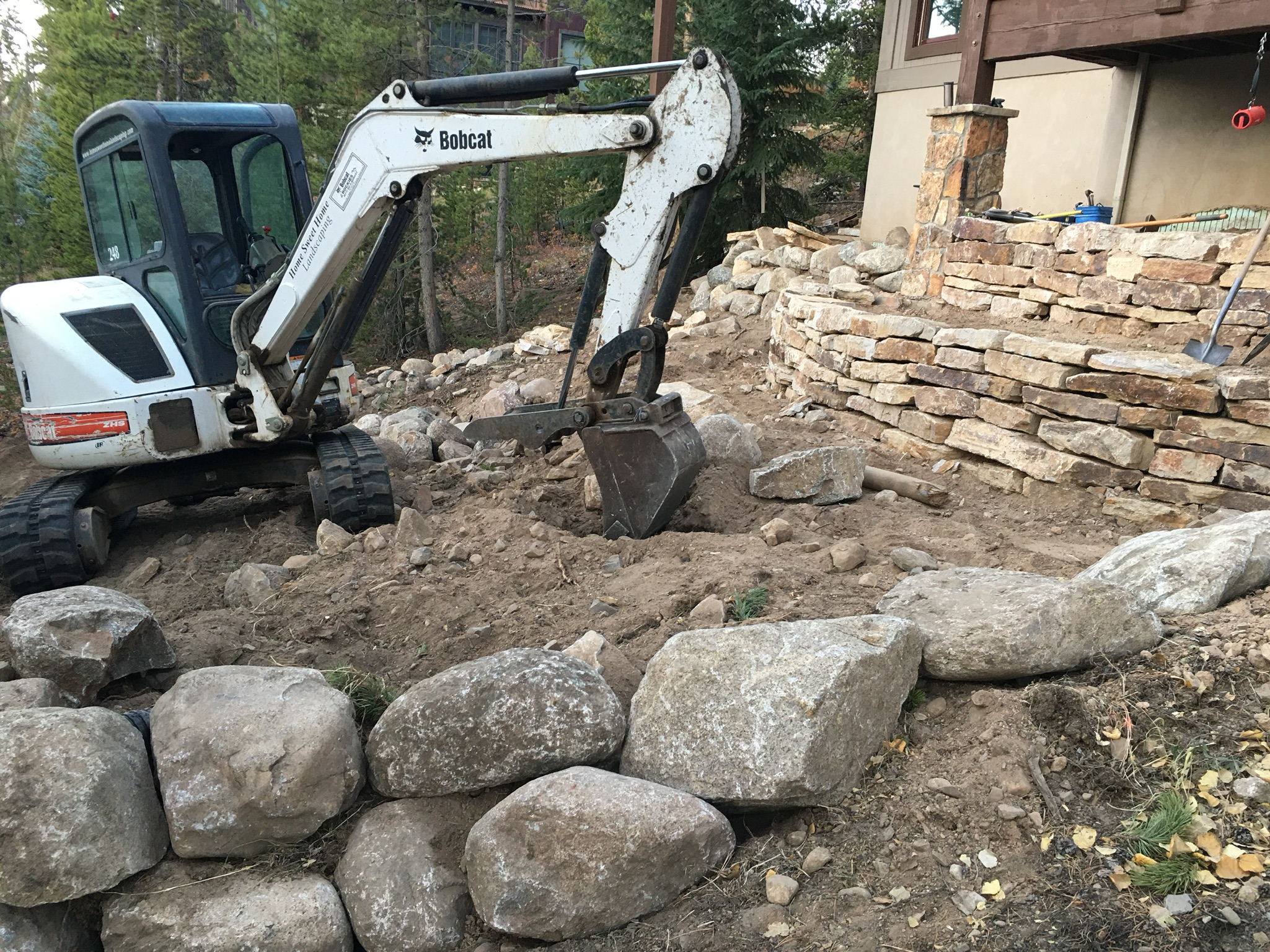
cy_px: 476
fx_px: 1064
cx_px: 635
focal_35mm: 29
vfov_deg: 48.2
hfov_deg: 61.7
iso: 32
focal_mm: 4.15
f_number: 2.2
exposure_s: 1/15
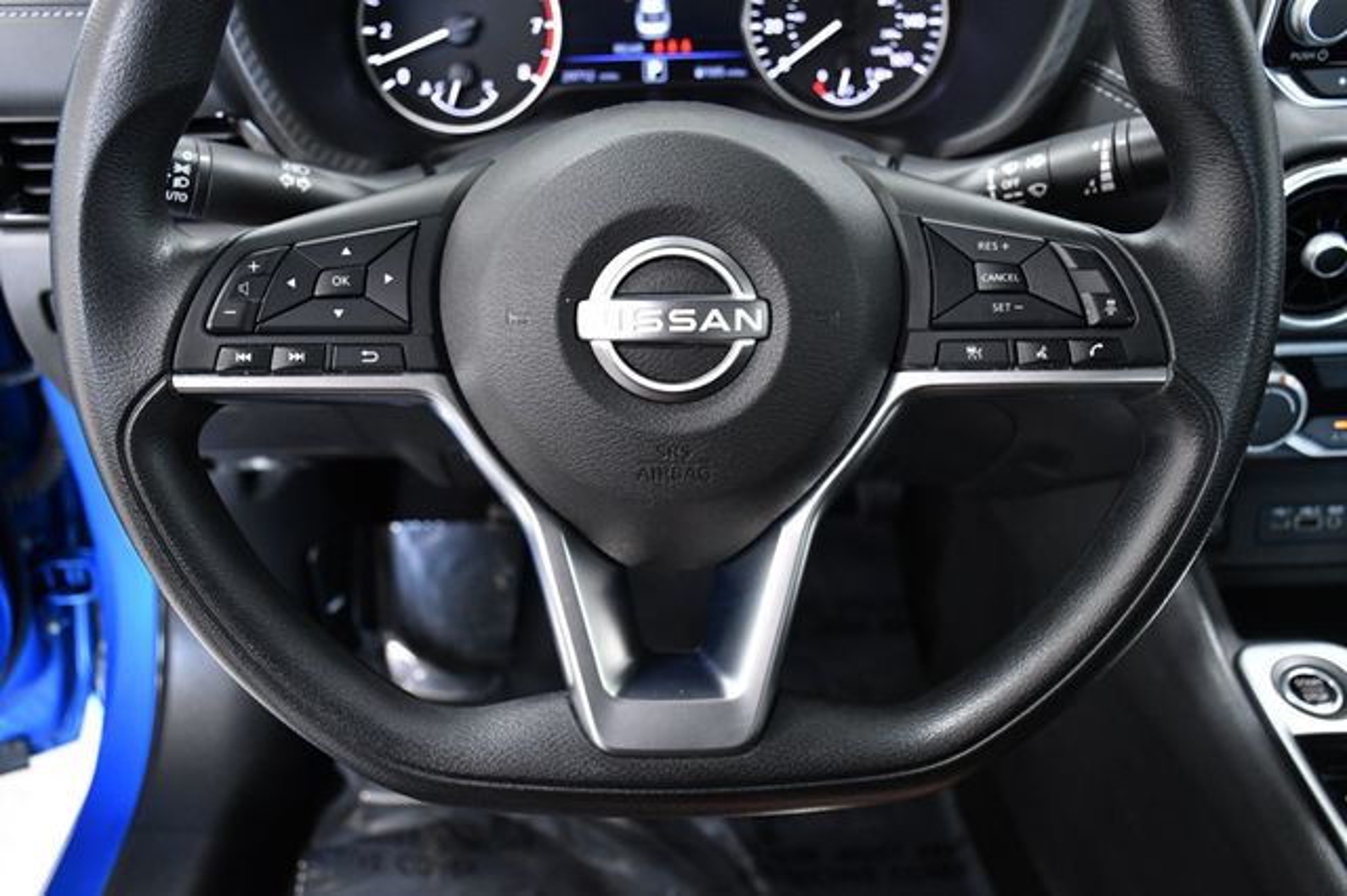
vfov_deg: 38.8
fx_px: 1271
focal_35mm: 34
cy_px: 448
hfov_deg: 55.8
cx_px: 674
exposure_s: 1/100
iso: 2500
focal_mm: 23
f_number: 5
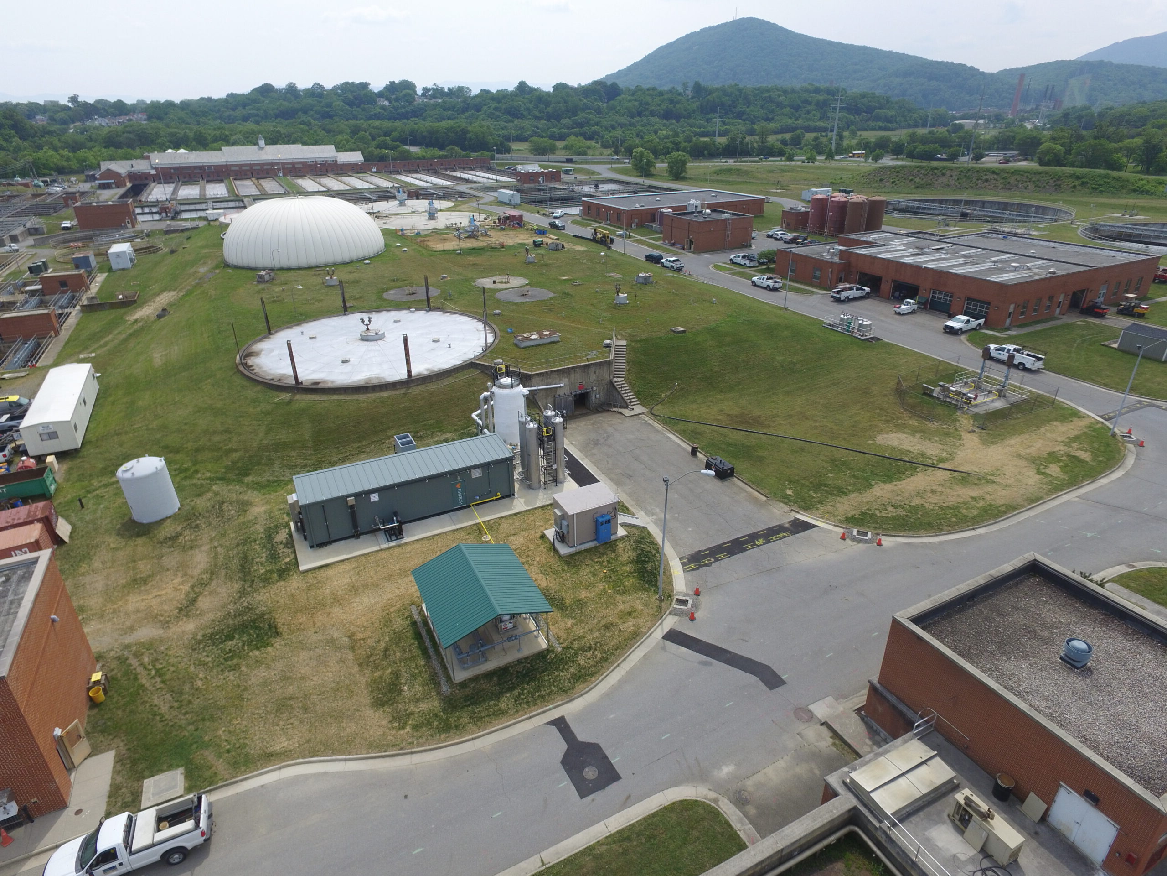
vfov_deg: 66.0
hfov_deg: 81.7
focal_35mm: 20
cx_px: 584
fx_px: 674
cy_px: 438
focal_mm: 3.61
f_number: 2.8
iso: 100
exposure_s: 1/909
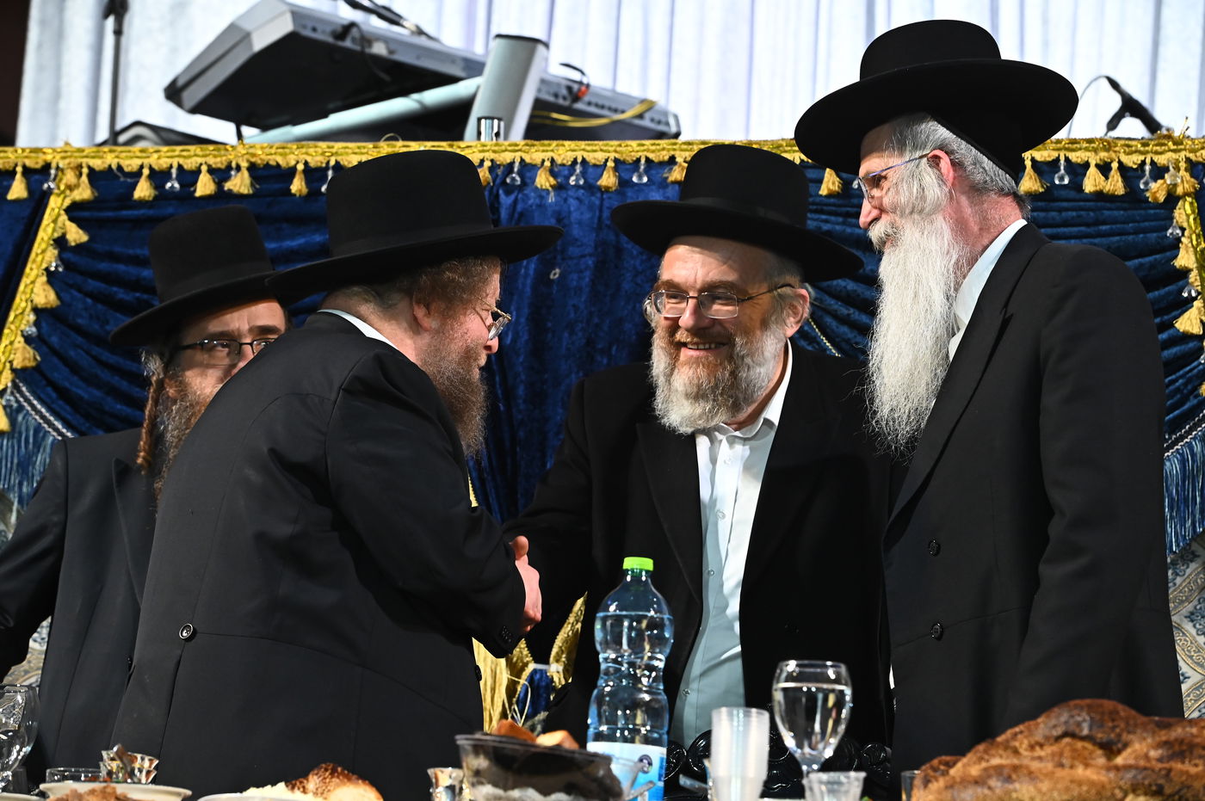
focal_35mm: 135
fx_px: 4515
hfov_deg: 15.2
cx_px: 602
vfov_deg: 10.1
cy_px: 400
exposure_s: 1/200
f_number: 8
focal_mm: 135
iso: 3200
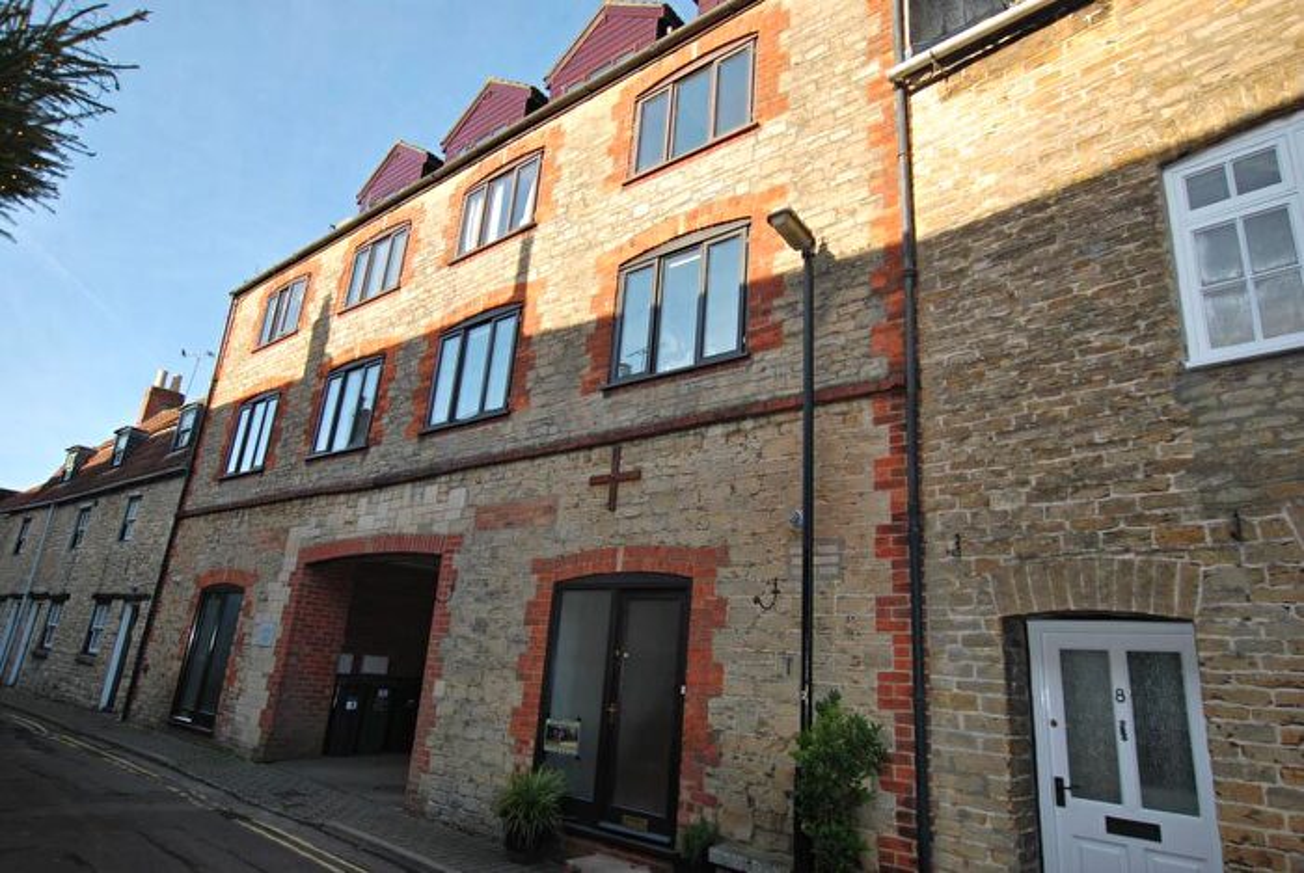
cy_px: 436
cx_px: 652
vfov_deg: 59.7
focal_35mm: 21
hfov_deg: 81.1
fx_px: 762
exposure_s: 1/200
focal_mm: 14
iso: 100
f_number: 5
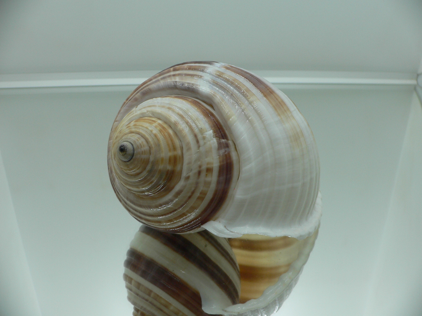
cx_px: 211
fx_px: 427
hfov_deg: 52.6
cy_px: 158
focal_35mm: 35
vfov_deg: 40.7
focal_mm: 4.6
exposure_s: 1/80
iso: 80
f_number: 2.8
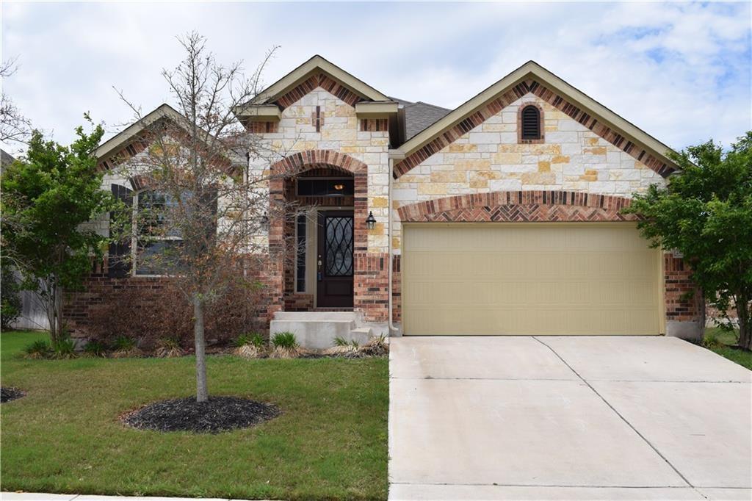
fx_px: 752
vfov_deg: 36.8
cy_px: 250
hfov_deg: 53.1
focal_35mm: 36
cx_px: 376
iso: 200
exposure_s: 1/400
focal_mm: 24
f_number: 10
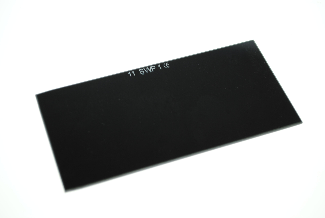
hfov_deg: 29.8
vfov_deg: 20.2
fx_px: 610
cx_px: 162
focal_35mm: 68
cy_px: 109
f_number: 5.3
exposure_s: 1/40
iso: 100
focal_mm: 45
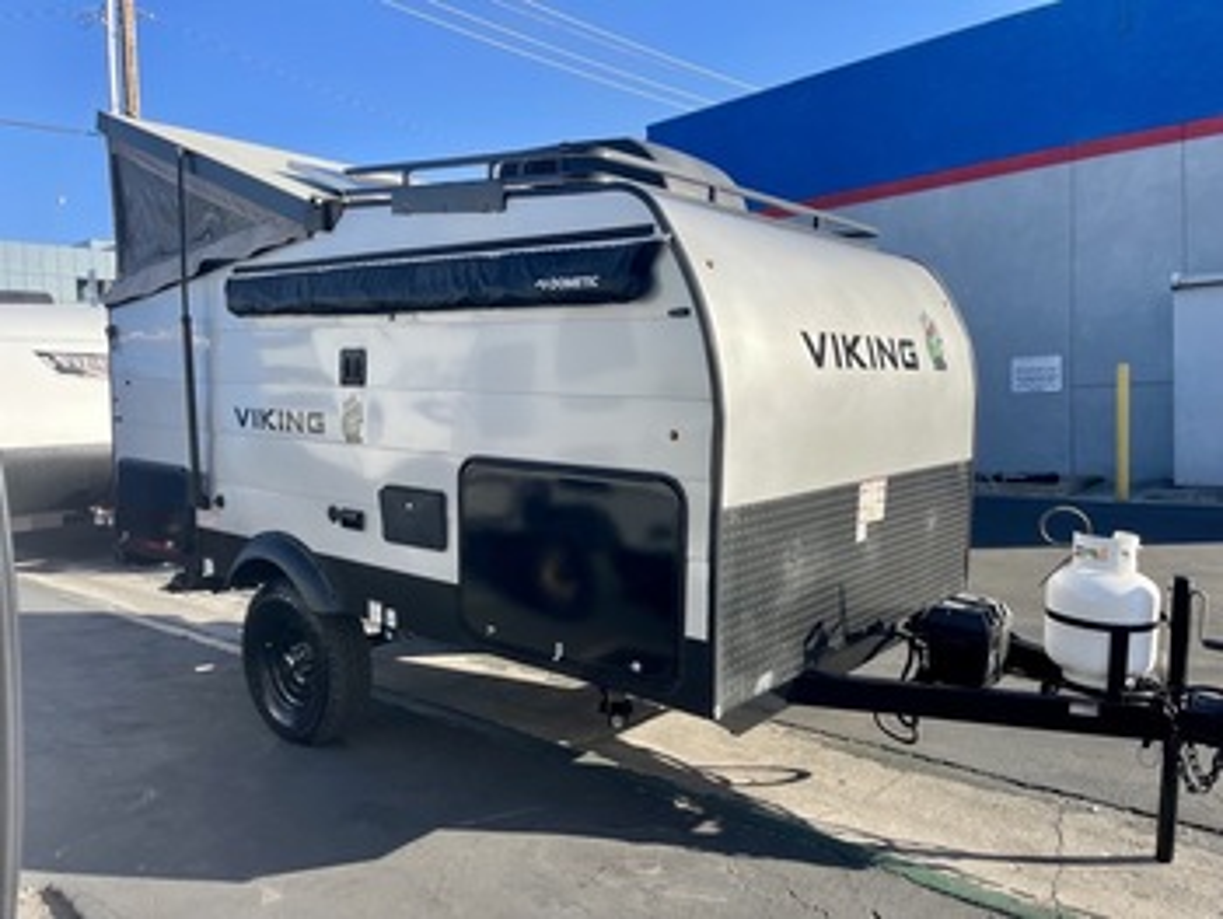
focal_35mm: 25
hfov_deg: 69.4
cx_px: 612
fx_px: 884
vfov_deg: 54.9
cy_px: 460
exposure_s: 1/1795
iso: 32
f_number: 1.6
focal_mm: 5.1
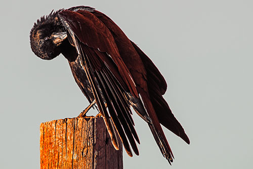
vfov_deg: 1.4
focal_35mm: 950
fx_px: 6674
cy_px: 84
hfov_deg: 2.2
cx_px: 126
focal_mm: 950
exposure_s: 1/1000
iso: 1400
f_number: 12
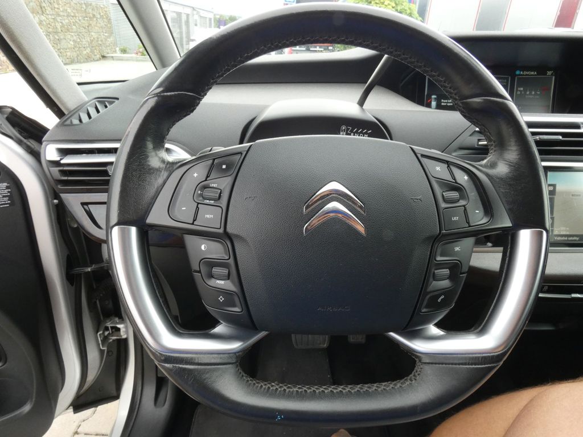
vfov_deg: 66.0
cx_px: 292
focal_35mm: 20
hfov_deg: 81.7
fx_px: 337
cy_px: 218
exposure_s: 1/60
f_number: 5.6
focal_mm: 3.6
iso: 250
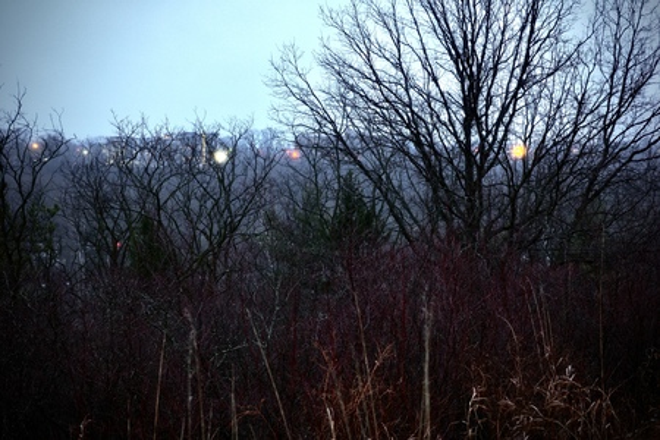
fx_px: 733
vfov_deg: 33.4
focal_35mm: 40
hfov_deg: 48.5
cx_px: 330
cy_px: 220
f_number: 2.8
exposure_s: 1/5
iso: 100
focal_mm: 26
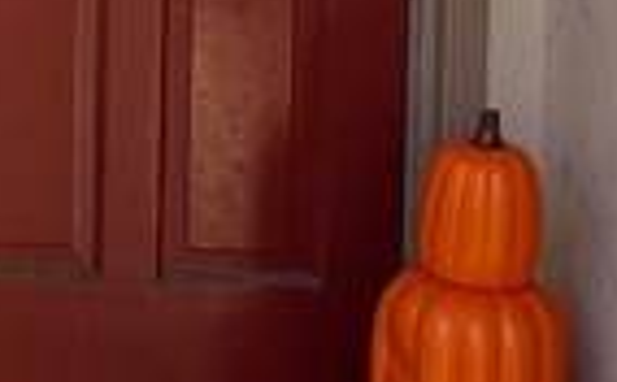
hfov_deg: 10.9
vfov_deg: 6.9
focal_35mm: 184
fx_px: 3087
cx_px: -382
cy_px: -313
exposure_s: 1/602
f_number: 1.78
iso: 80
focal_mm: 6.76
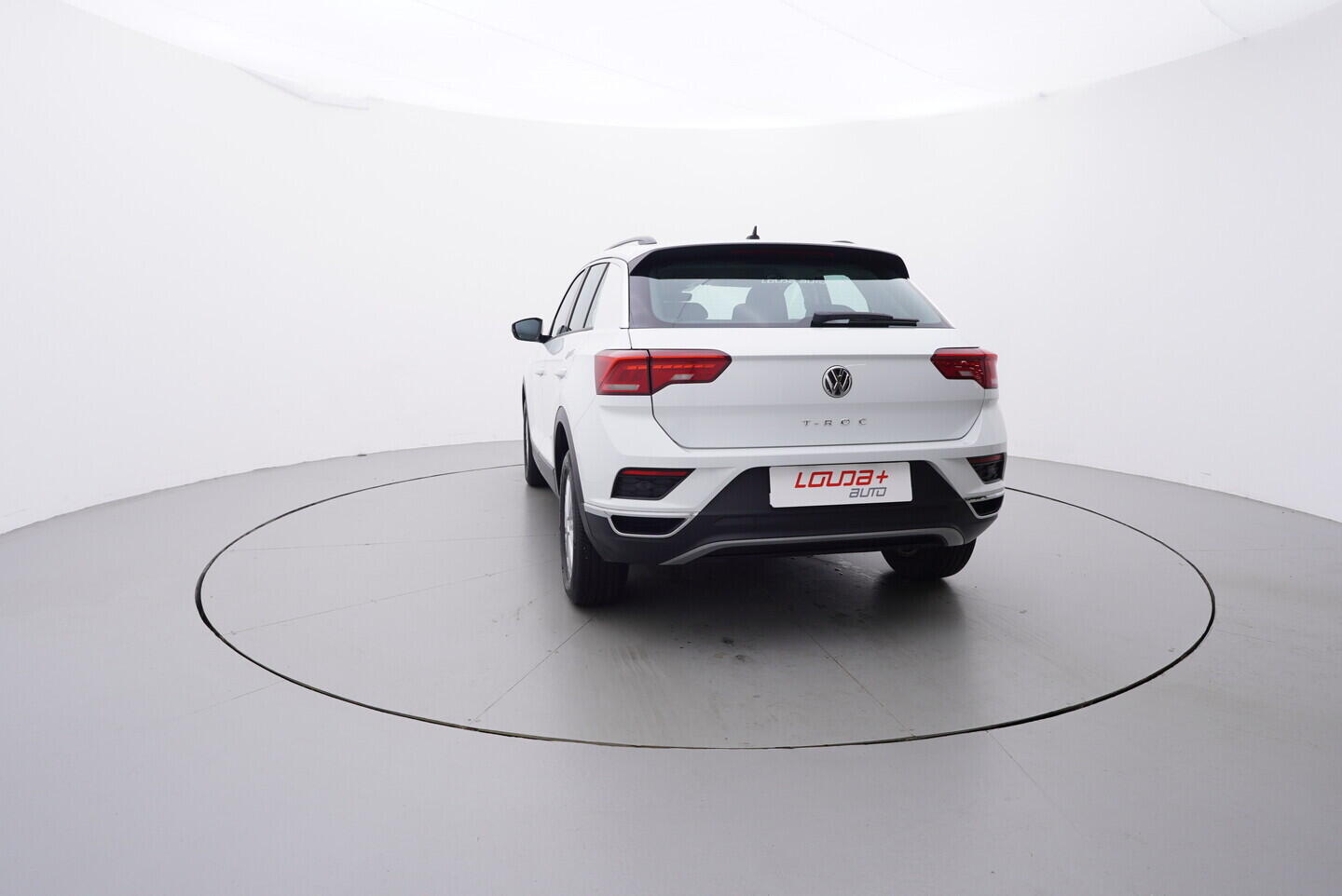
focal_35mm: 22
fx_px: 839
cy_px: 448
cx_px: 671
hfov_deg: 77.3
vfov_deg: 56.2
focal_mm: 15
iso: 200
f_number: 5
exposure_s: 1/80
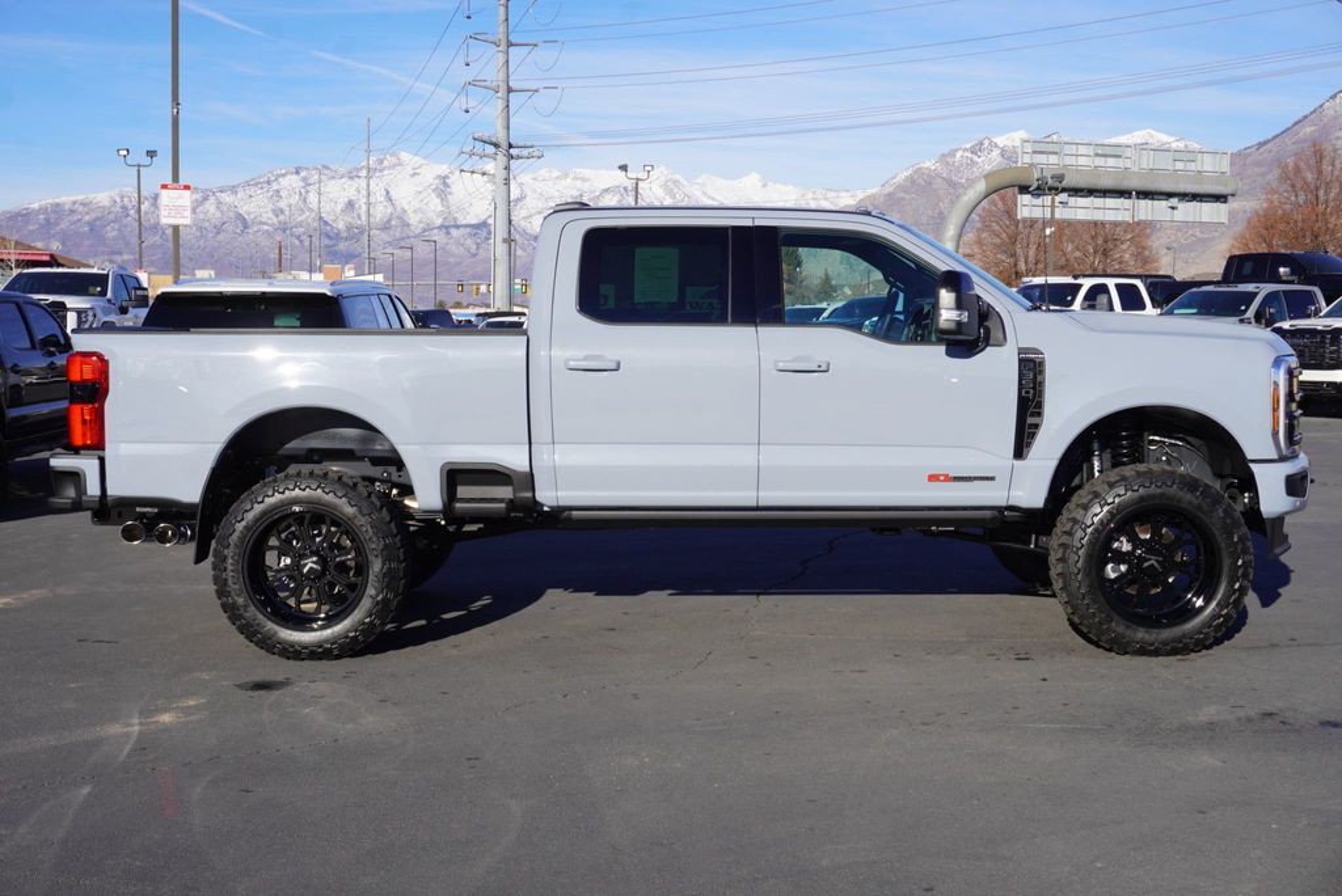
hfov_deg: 43.6
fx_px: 1678
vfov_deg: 29.9
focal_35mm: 45
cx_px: 671
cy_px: 448
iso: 100
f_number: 11
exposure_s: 1/160
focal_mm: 30
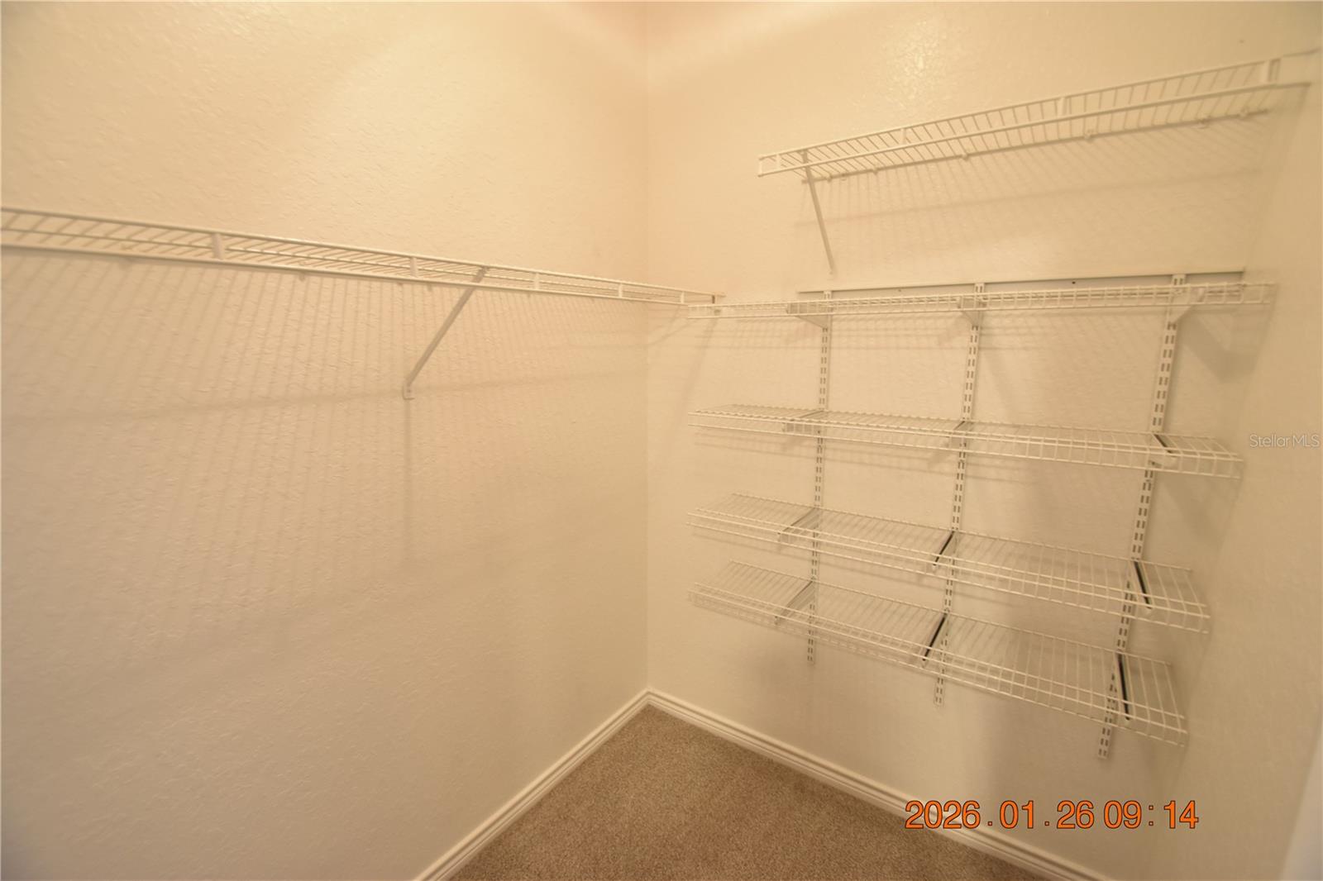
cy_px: 440
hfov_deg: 100.4
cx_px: 662
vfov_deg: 77.3
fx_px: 551
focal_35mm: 15
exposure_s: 1/15
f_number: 3.5
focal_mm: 10
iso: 800
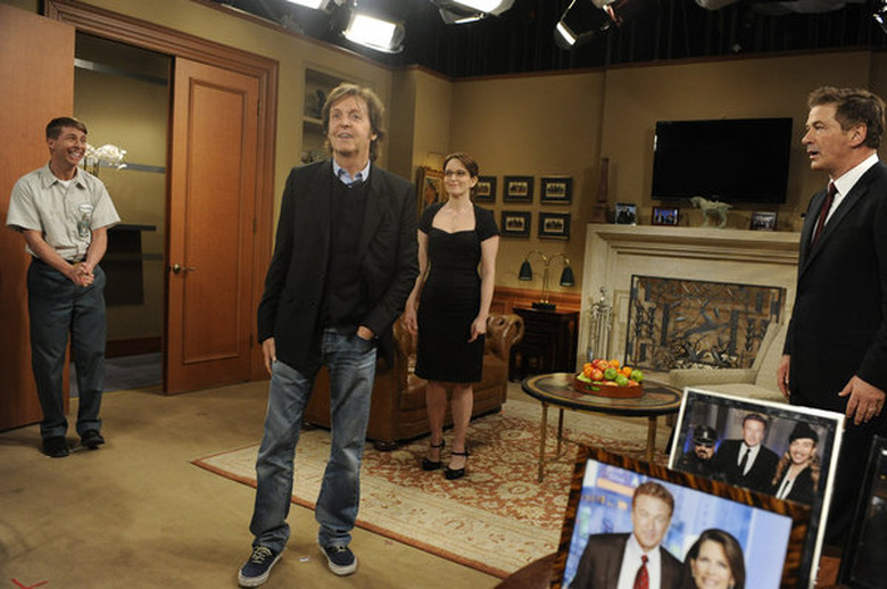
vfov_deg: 46.3
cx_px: 444
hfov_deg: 65.5
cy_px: 294
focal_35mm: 28
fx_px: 689
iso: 2500
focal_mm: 28
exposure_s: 1/125
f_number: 4
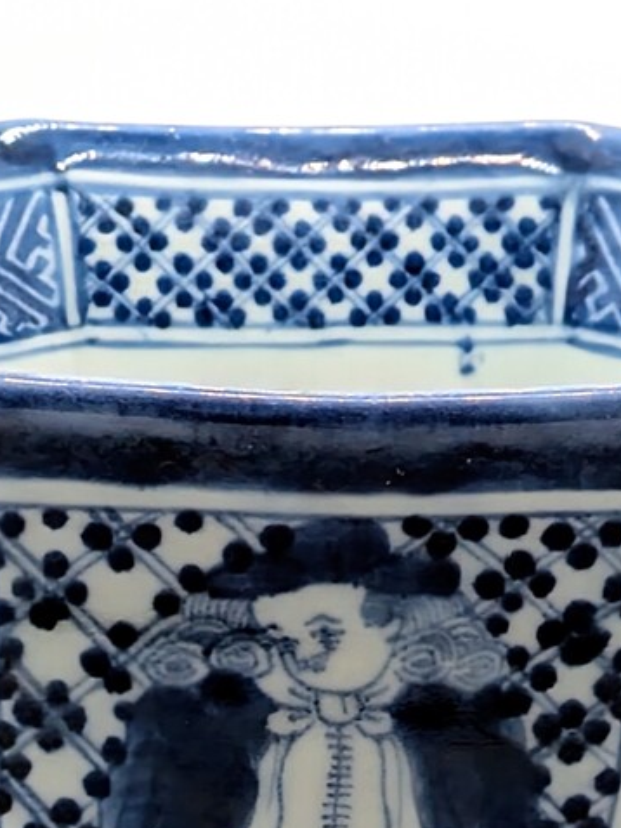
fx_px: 4088
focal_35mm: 171
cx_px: 325
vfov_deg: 11.5
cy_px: 628
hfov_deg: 8.7
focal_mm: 5.43
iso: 44
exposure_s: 1/285
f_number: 1.89
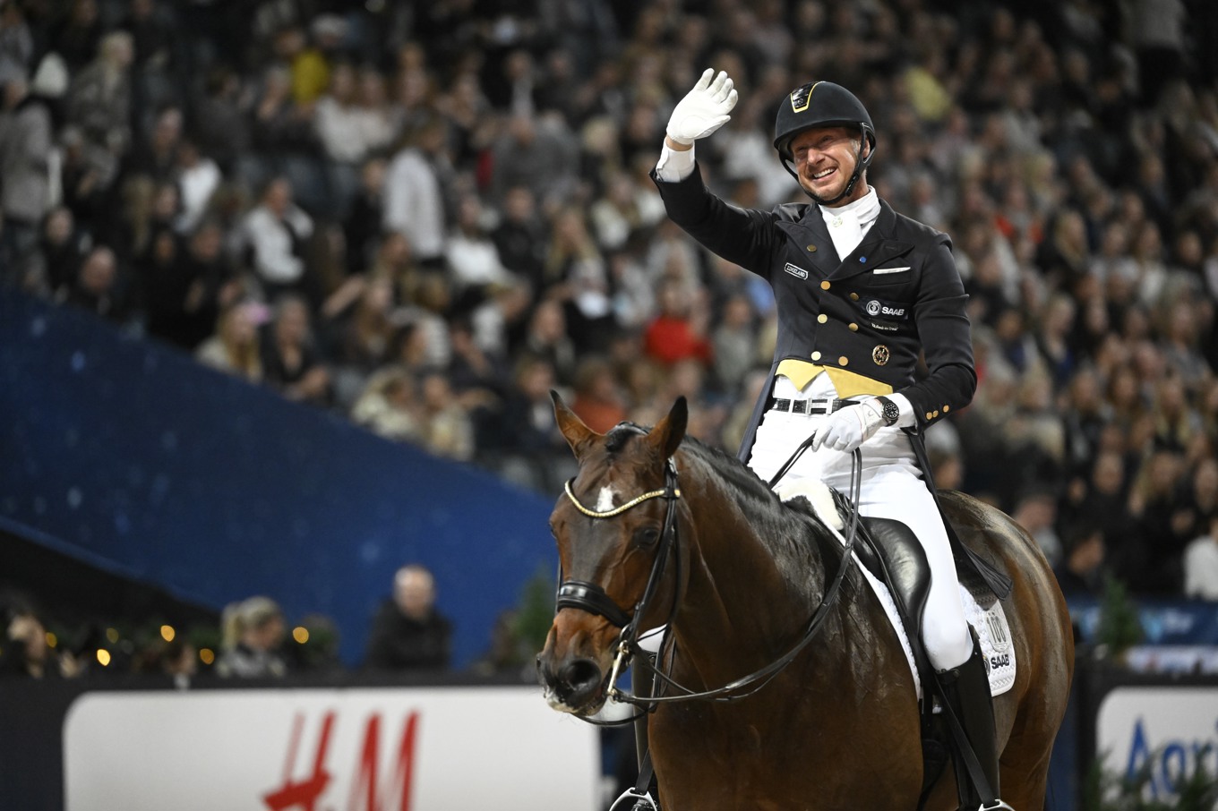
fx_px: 9470
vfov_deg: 4.9
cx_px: 609
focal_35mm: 280
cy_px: 406
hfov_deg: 7.4
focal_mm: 280
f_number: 4
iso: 6400
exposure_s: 1/640
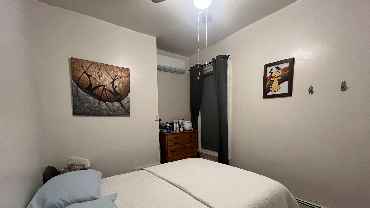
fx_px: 147
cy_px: 133
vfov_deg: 69.1
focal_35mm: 15
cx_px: 187
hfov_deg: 103.0
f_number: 1.8
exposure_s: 1/60
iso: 500
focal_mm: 1.57
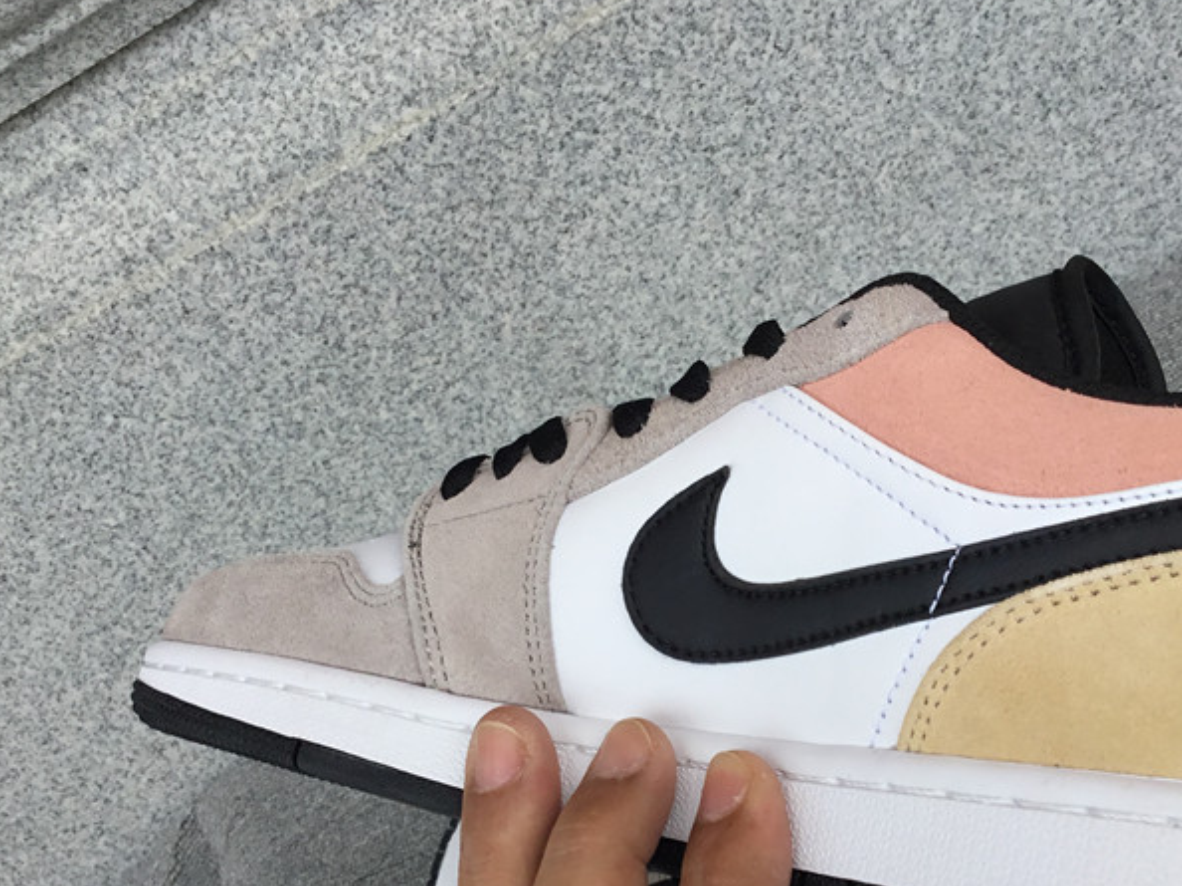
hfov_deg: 40.4
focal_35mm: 47
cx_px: 663
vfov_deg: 30.6
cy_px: 610
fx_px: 1604
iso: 25
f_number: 2.4
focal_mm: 3.3
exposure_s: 1/586
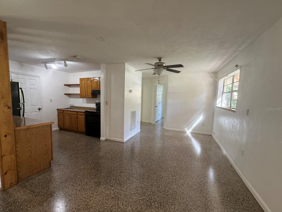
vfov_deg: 81.7
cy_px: 109
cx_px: 132
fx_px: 122
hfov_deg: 98.0
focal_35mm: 15
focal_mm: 2.22
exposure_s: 1/120
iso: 320
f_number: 2.2
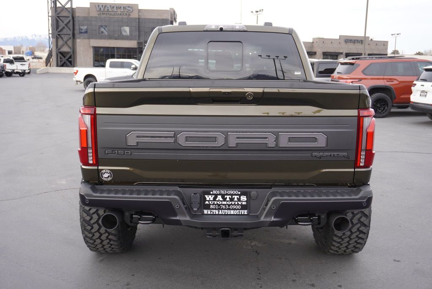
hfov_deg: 51.3
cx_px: 216
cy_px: 144
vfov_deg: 35.5
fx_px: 450
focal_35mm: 38
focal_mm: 25
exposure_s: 1/80
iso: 100
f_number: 4.5
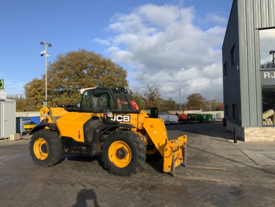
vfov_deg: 48.2
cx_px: 138
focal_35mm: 29
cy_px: 104
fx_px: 230
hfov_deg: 61.7
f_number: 1.8
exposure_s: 1/1984
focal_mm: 3
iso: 20
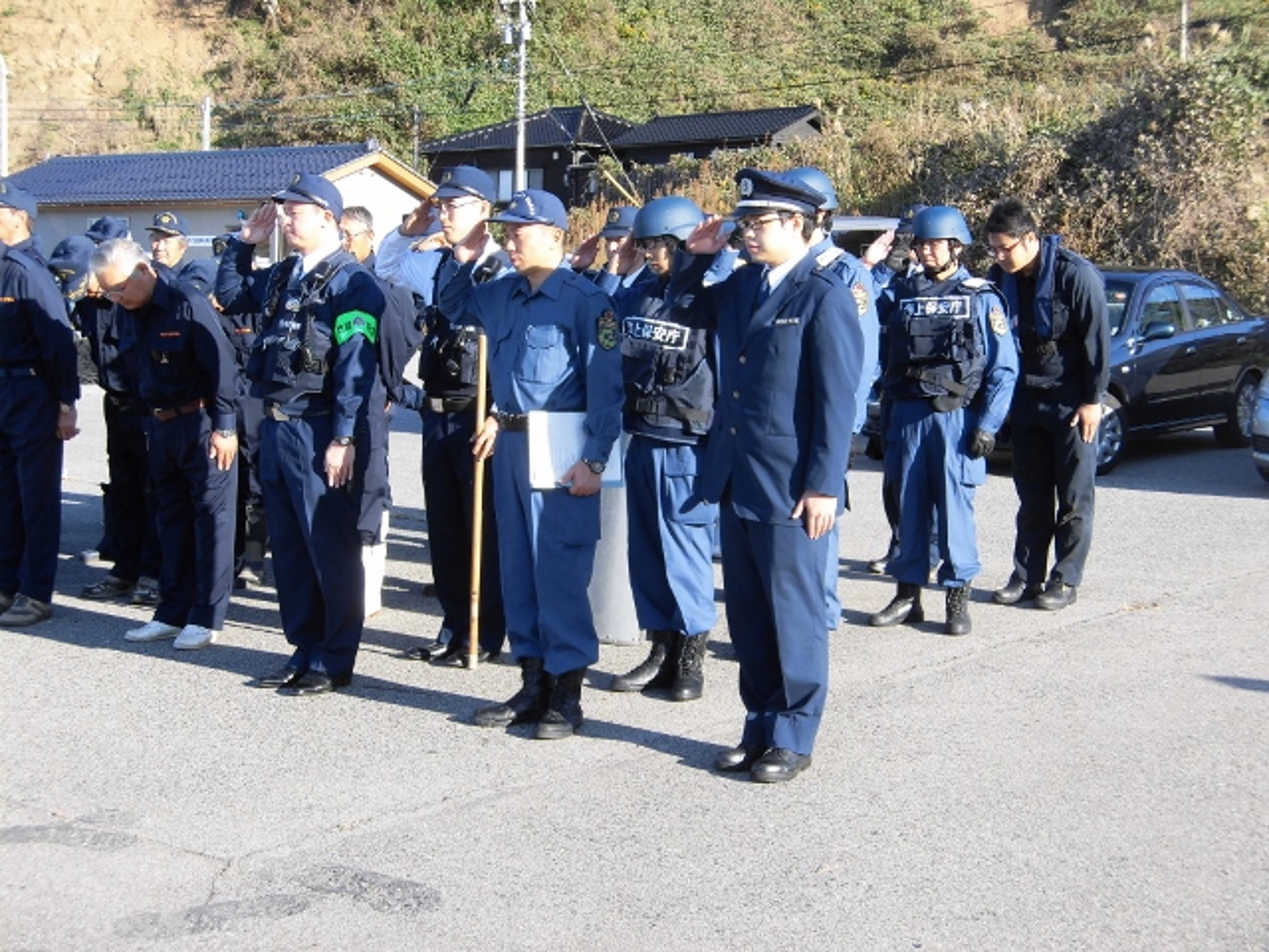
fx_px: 2163
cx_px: 634
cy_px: 476
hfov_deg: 32.7
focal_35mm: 59
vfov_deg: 24.8
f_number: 4.2
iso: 100
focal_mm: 10.54
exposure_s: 1/200
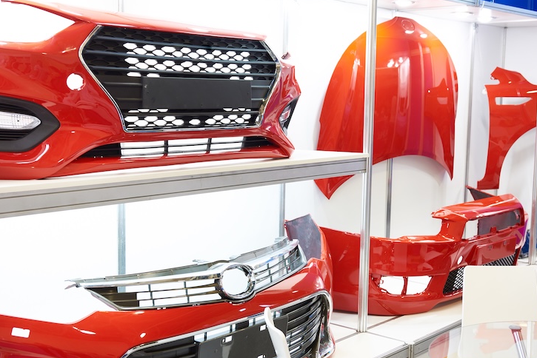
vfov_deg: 25.5
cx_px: 259
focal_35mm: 53
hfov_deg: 37.5
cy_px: 183
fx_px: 791
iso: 400
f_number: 4
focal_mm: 48
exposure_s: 1/30
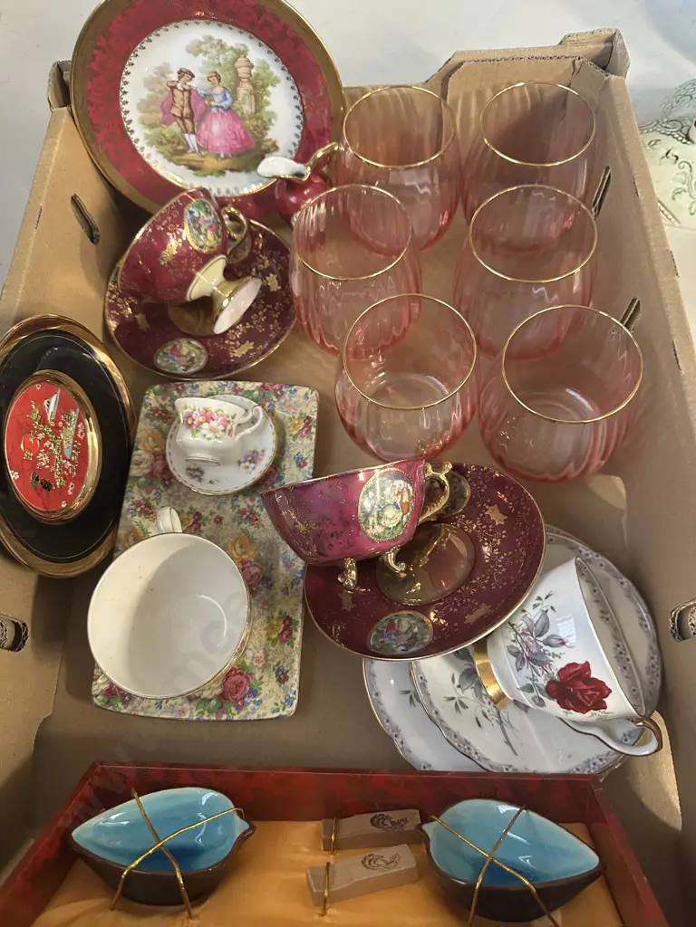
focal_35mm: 24
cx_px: 348
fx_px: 643
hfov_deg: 56.8
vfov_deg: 71.6
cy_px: 464
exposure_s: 1/50
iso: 500
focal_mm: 6.86
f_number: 1.78
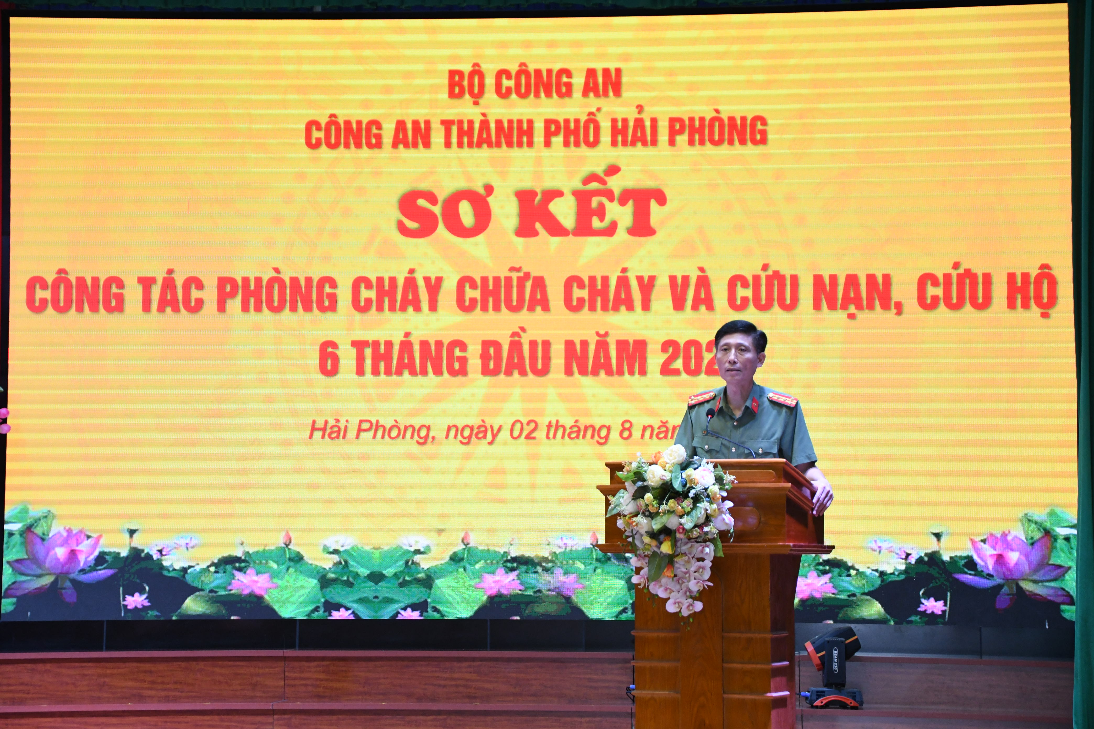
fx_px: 3008
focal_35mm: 99
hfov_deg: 20.6
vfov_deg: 13.8
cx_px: 547
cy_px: 364
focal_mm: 66
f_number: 5.3
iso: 2500
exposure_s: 1/200
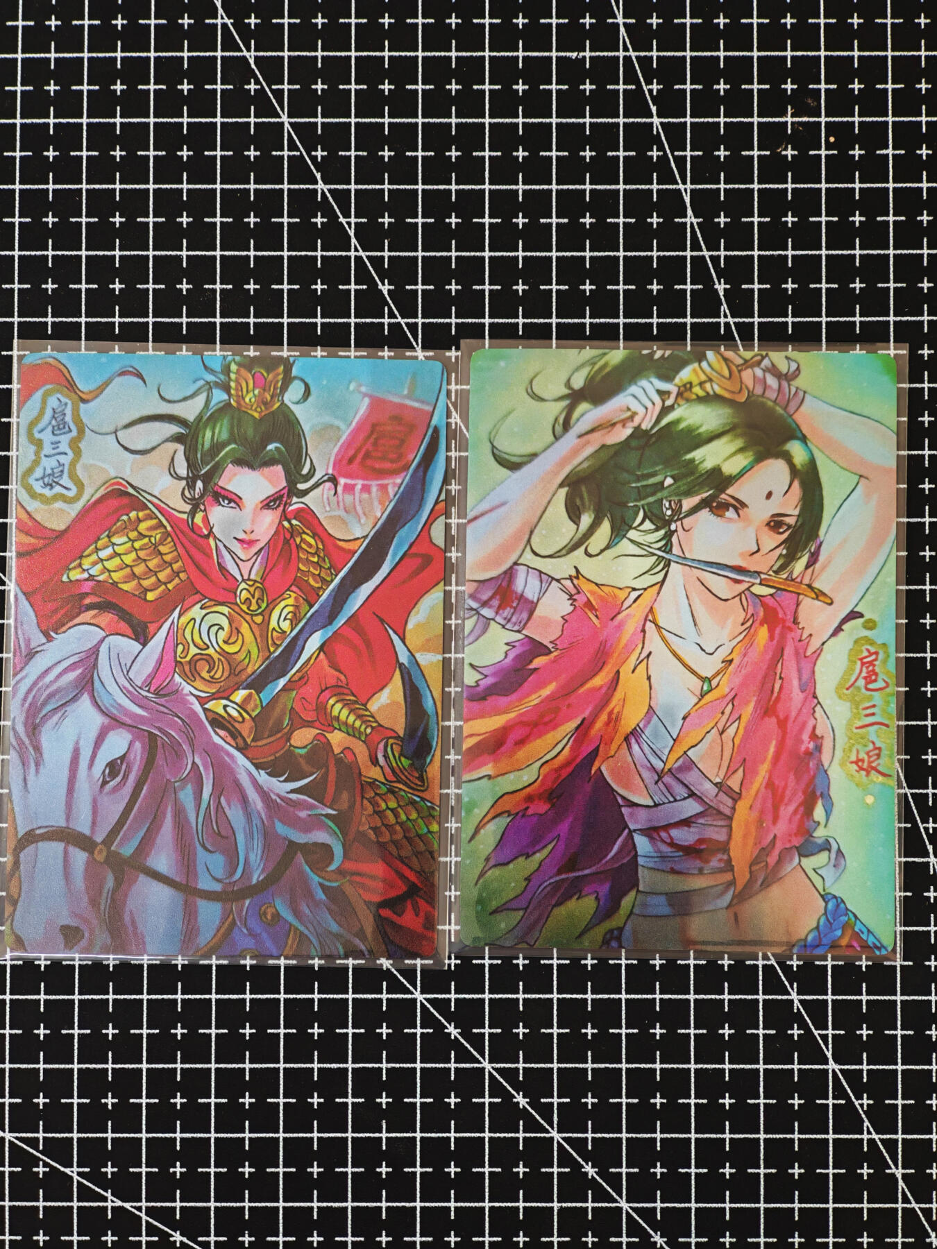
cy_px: 624
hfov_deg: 20.4
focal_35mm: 72
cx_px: 468
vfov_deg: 27.0
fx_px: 2599
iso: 400
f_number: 2.4
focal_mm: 8.67
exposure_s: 1/25
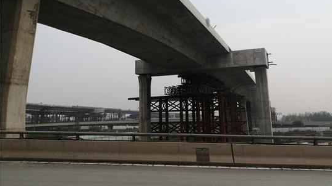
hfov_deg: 66.1
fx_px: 255
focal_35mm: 29
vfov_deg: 39.9
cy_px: 71
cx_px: 169
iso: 50
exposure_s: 1/1577
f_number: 1.8
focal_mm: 3.62
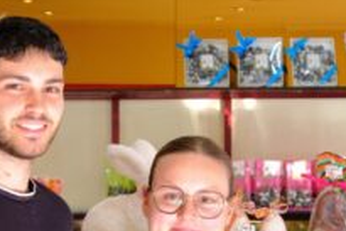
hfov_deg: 11.3
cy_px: 243
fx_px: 1750
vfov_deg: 7.5
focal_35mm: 182
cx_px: 96
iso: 1600
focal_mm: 55
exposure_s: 1/80
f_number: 9
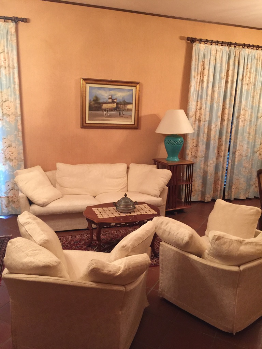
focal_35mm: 29
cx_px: 131
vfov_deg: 61.7
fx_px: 293
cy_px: 174
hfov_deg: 48.2
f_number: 2.2
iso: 100
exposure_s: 1/10
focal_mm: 4.15
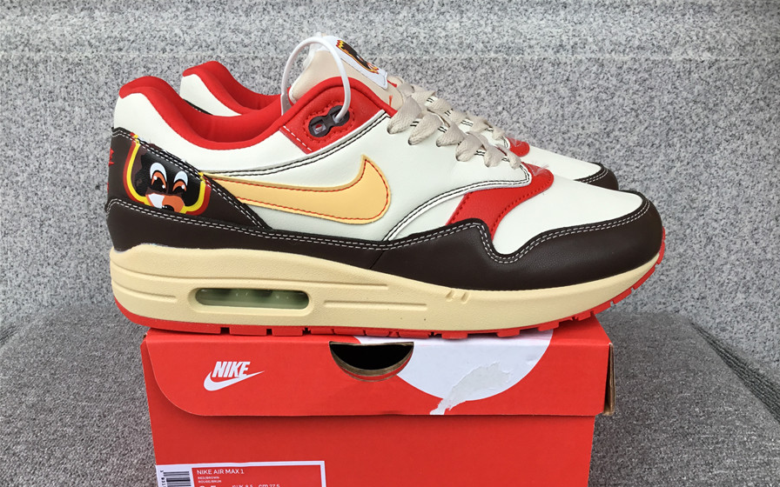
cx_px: 391
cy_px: 281
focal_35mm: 33
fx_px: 701
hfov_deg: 58.1
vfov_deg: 38.2
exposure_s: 1/100
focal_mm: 3.3
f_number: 2.4
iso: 32
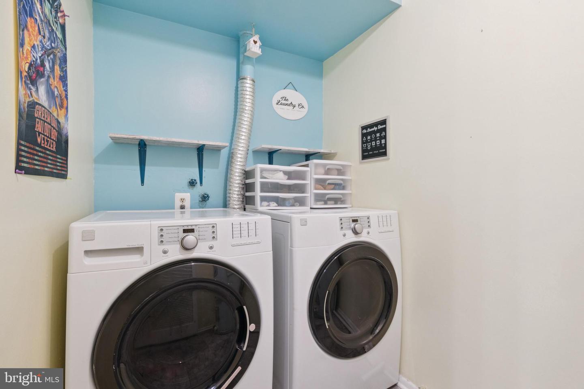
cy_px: 194
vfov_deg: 77.3
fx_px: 243
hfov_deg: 100.4
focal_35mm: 15
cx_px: 292
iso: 400
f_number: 8
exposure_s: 1/3.33
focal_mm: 10
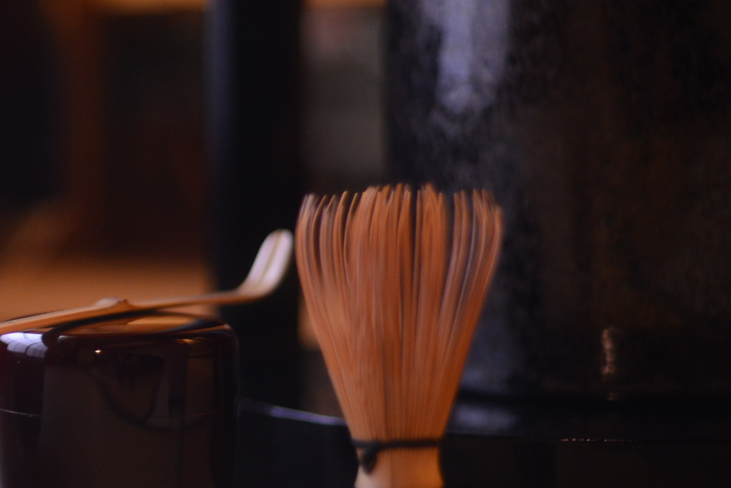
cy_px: 168
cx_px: -58
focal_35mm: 117
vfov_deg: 11.7
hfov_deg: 17.0
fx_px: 2376
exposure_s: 1/50
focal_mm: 50
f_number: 1.4
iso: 1000
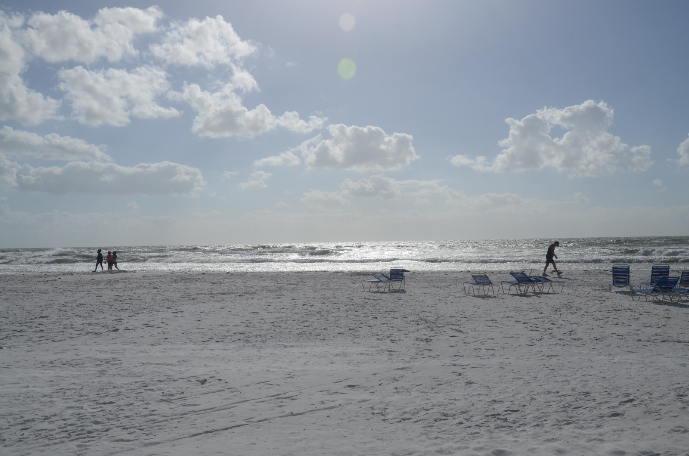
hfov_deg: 53.2
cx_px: 344
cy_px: 228
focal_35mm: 36
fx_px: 687
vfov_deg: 36.7
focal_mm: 24
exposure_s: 1/1000
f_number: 9
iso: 320
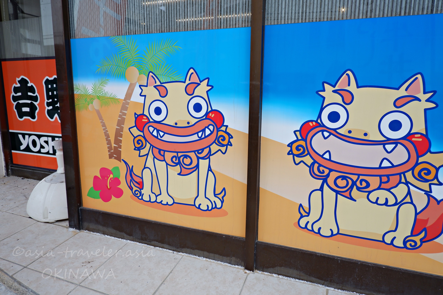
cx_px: 222
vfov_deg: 55.1
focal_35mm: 23
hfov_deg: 76.1
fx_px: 283
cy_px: 148
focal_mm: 15
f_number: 6.4
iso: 200
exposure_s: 1/140
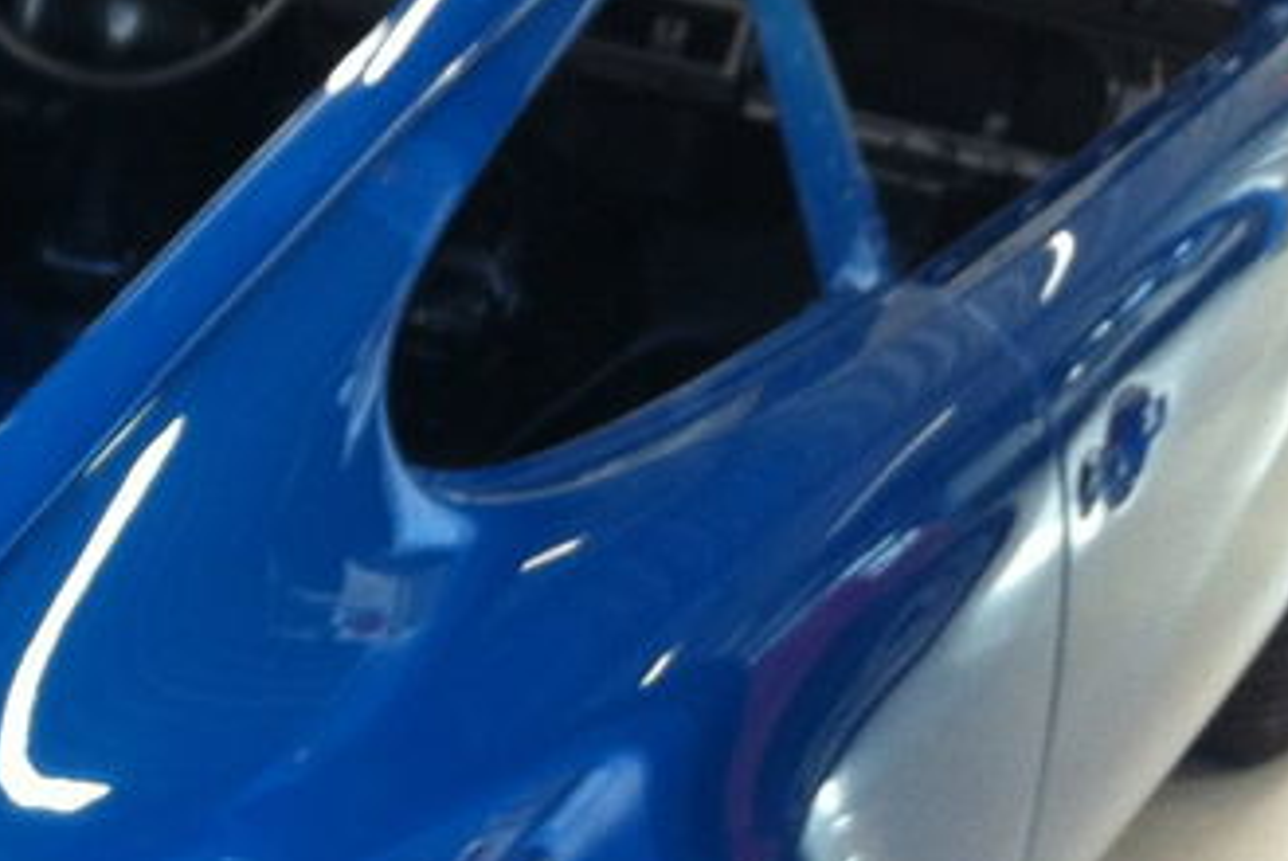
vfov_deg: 12.1
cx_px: -364
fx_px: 4046
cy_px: 567
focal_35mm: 113
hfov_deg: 17.1
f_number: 2.8
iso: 100
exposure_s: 1/15
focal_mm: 3.85
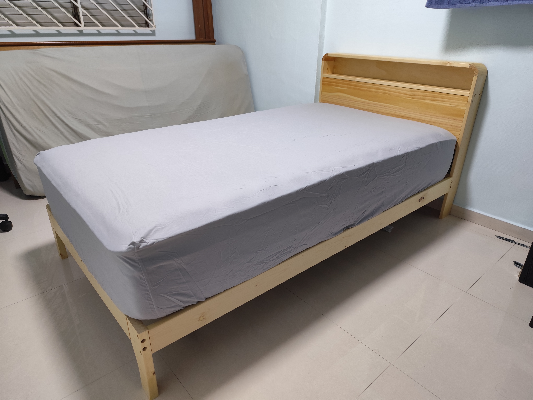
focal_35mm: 23
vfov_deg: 58.9
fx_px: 354
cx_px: 266
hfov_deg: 73.9
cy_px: 200
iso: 1000
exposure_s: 1/50
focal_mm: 6.14
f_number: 1.65
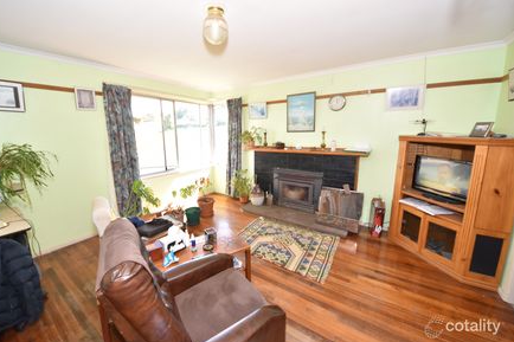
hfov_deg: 108.2
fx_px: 186
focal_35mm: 13
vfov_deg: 85.3
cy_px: 165
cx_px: 242
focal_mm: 8
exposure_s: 1/125
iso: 720
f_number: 5.6
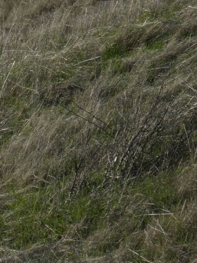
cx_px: -287
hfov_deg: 0.8
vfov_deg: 1.1
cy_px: -66
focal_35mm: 1813
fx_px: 13761
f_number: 7.1
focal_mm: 300
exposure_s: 1/1250
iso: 250
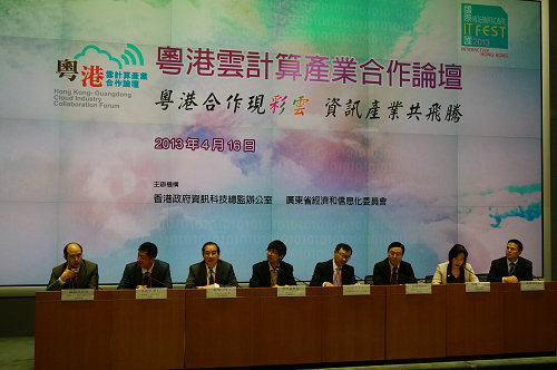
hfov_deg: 45.0
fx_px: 672
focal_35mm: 44
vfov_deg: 30.8
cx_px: 278
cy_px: 185
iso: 1000
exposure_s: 1/60
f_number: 4.5
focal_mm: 29
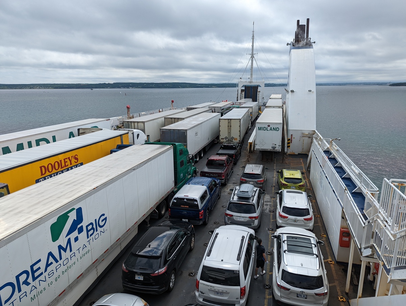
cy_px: 153
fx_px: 282
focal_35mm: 24
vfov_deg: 57.0
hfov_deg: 71.5
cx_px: 203
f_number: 1.85
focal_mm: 6.81
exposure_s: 1/3145
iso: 44
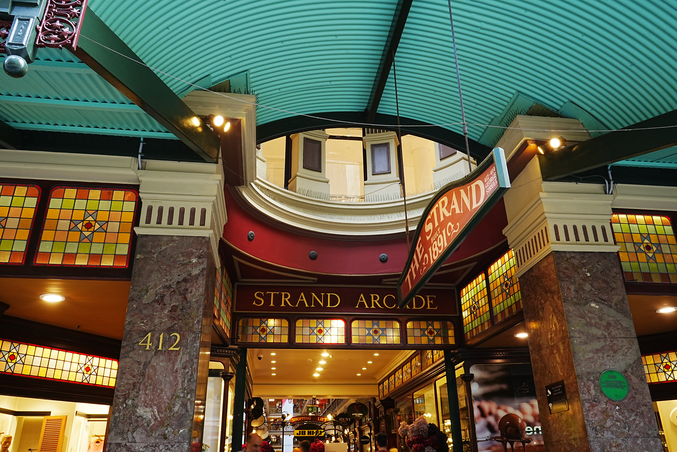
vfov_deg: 46.4
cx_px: 338
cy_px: 226
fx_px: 527
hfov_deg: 65.5
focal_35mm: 28
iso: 500
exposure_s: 1/10
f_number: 13
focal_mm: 28
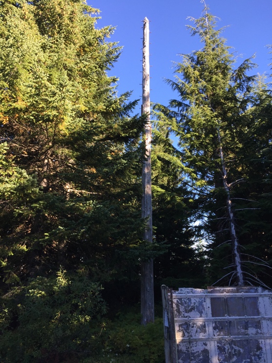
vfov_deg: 61.7
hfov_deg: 48.2
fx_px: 304
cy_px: 182
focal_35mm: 29
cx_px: 136
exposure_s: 1/311
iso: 32
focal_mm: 4.15
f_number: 2.2
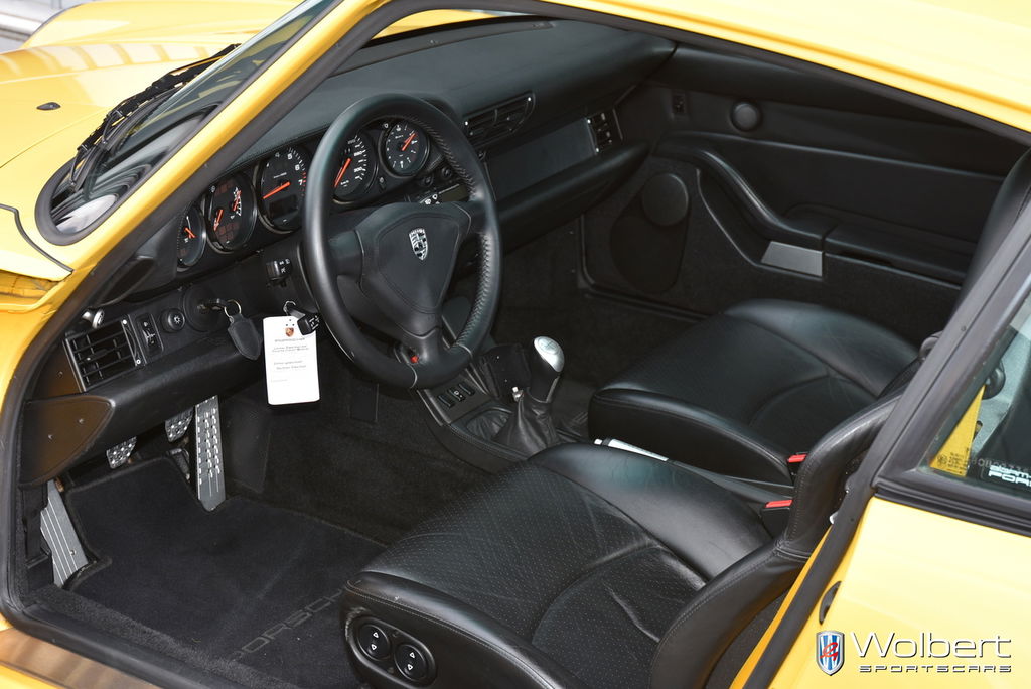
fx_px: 1891
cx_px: 516
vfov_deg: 20.6
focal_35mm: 66
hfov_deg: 30.5
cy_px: 344
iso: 200
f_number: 4.2
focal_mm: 44
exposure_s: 1/160
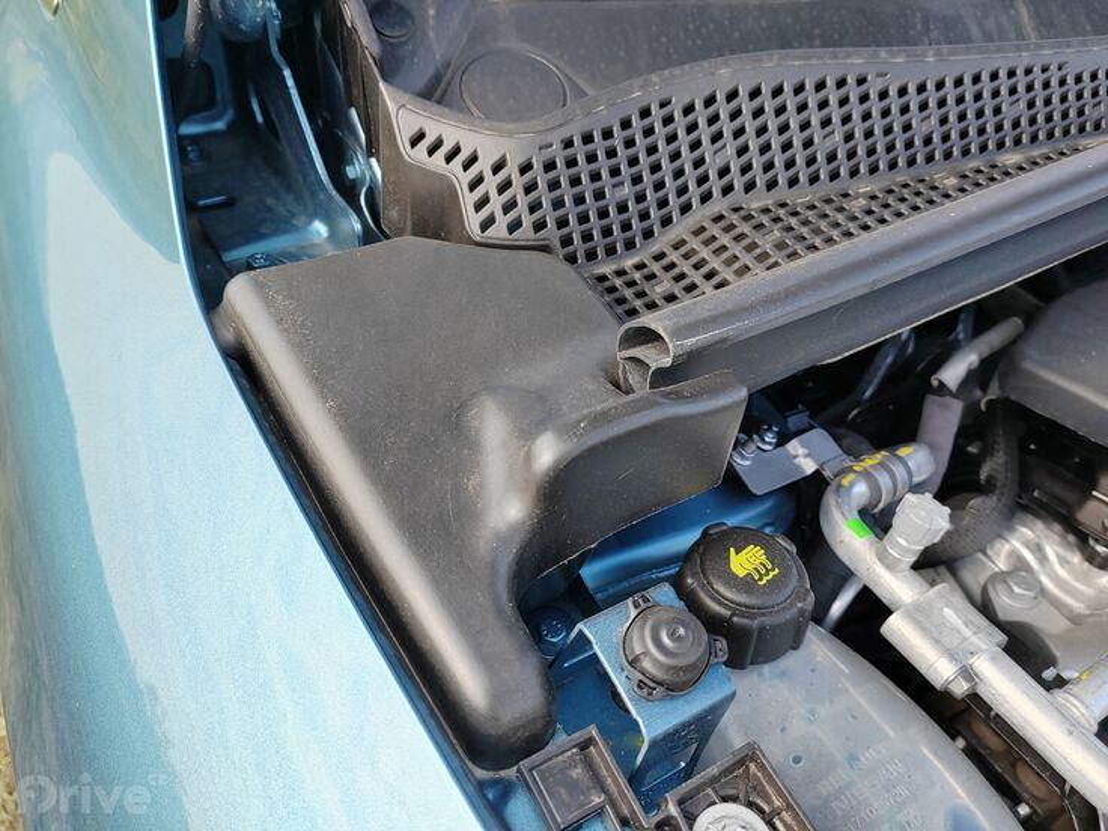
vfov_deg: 51.4
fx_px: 864
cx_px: 554
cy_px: 416
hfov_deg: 65.3
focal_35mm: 27
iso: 100
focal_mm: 5.52
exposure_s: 1/590
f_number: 1.9
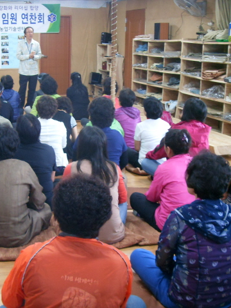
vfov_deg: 36.2
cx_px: 36
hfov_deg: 26.8
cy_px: 154
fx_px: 472
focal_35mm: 53
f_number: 3.5
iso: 200
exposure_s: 1/8
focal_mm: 6.6
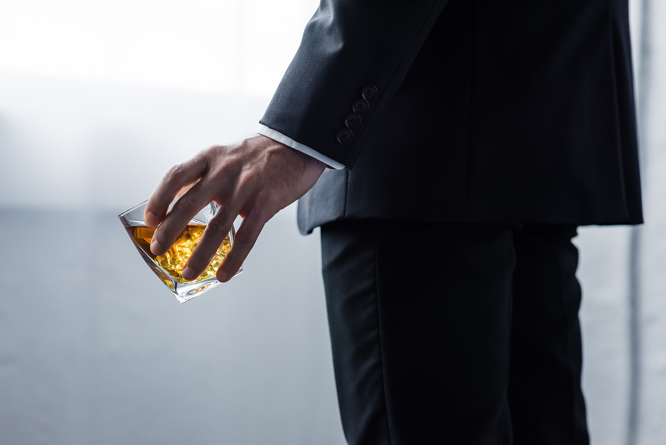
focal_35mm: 85
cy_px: 222
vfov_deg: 16.1
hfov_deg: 23.9
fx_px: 1573
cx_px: 333
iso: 400
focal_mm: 85
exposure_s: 1/160
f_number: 3.5
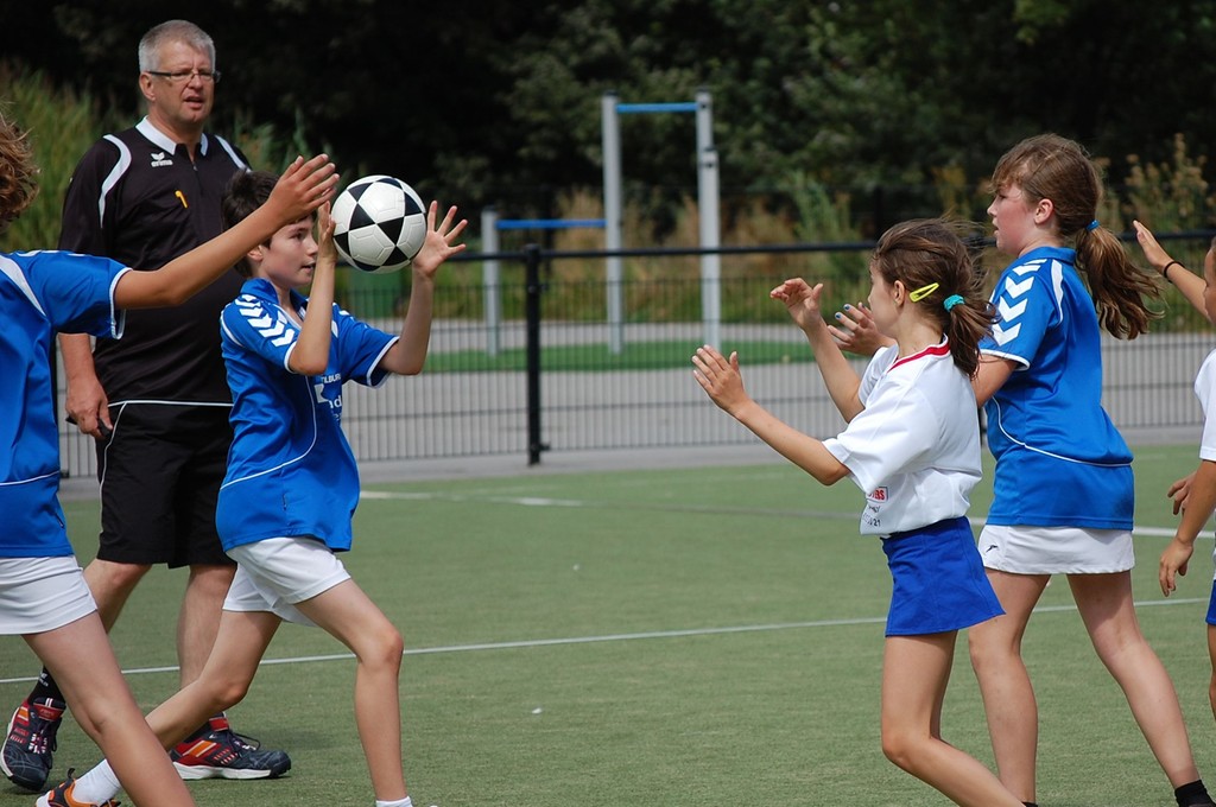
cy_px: 404
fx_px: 5870
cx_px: 608
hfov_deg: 11.8
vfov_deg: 7.9
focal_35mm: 174
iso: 200
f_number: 4.8
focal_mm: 116
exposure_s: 1/1000
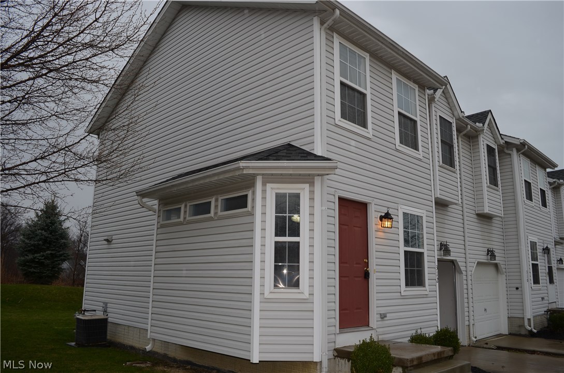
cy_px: 186
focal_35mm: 27
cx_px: 282
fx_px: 422
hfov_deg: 67.5
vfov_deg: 47.7
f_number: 5.6
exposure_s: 1/125
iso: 100
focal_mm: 18
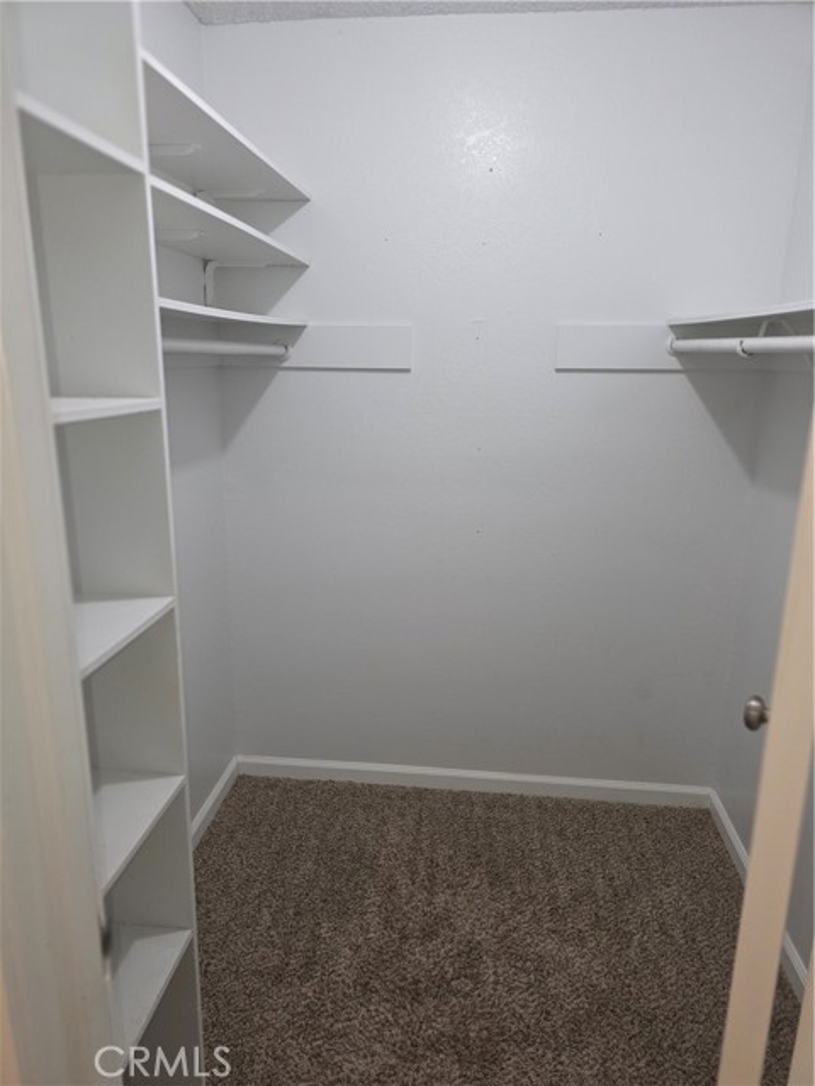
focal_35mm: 23
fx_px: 722
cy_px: 543
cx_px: 408
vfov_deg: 73.9
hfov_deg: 58.9
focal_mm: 6.3
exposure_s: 1/120
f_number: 1.7
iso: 500
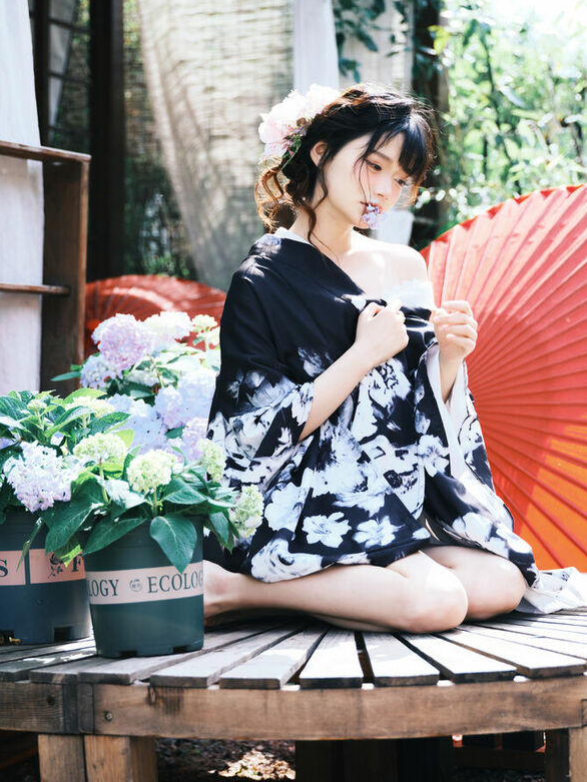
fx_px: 1854
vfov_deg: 23.8
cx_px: 252
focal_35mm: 82
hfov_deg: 18.0
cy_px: 392
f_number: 4
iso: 200
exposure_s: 1/200
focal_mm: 76.5
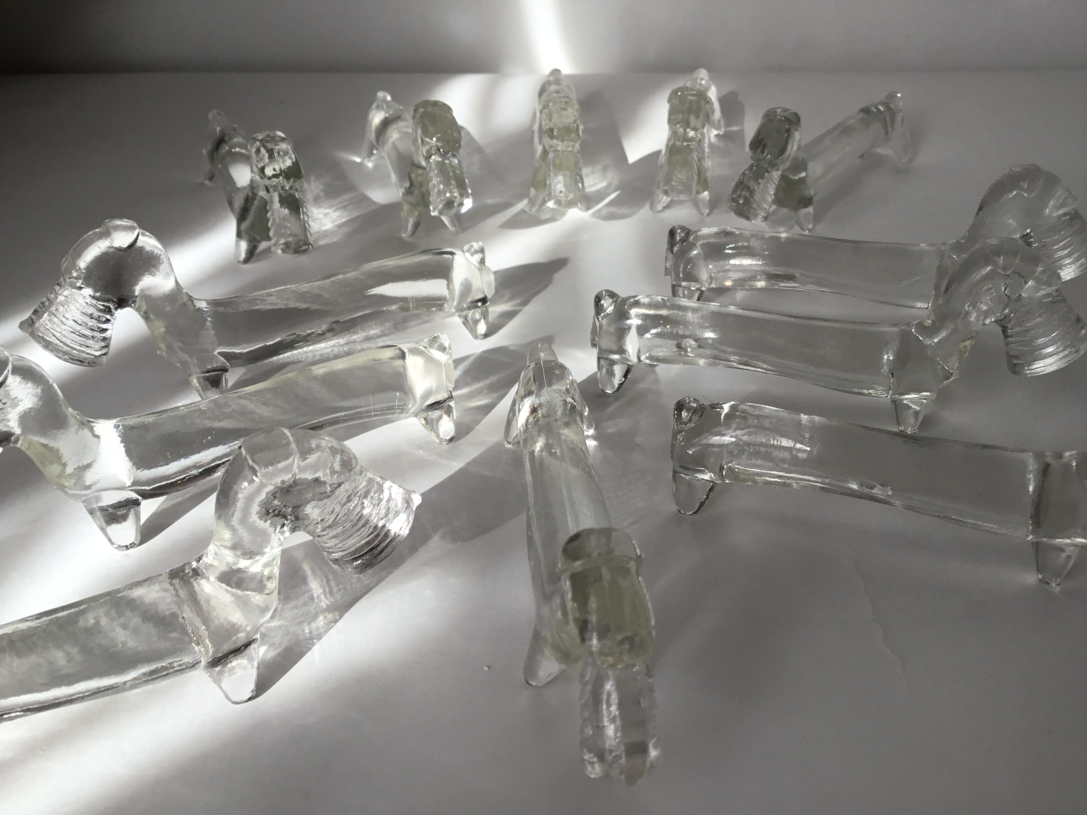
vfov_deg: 45.4
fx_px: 973
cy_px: 408
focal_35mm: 31
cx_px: 544
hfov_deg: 58.4
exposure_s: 1/225
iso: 25
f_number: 2.4
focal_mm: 3.3
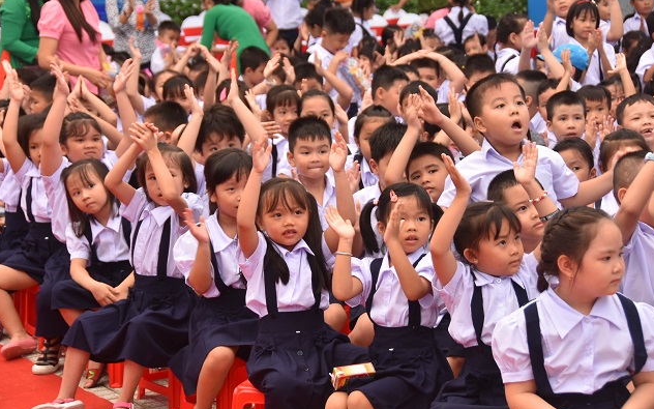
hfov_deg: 21.6
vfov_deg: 13.6
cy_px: 195
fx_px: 1711
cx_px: 329
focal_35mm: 96
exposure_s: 1/250
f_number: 4.8
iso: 320
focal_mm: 62
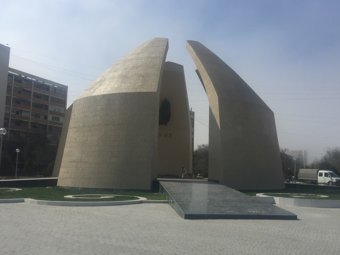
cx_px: 179
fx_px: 334
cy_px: 140
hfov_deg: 53.9
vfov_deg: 41.8
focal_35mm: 34
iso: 32
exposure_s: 1/5650
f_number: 2.2
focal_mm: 4.15
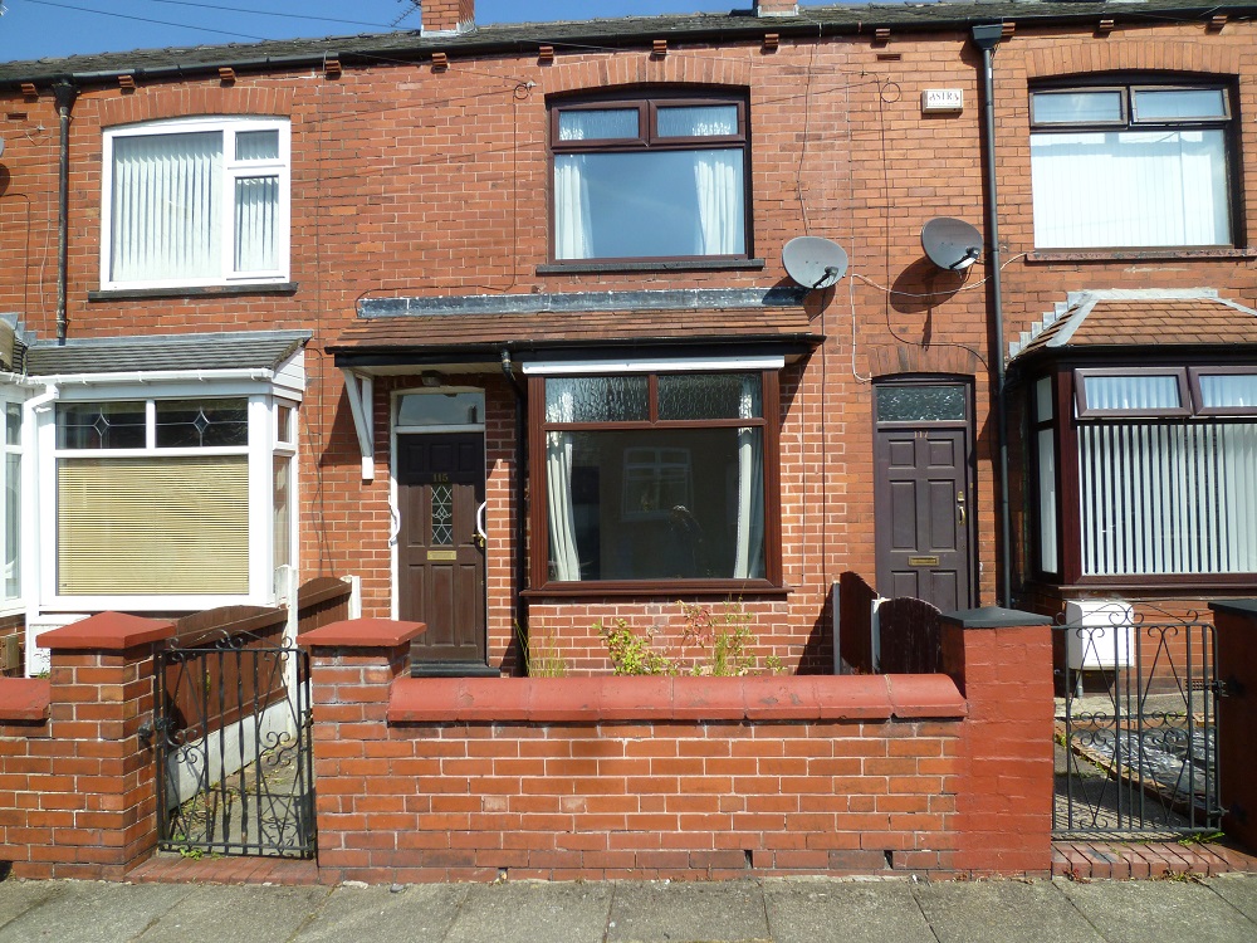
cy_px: 472
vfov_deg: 56.8
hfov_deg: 71.6
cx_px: 628
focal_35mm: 24
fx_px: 872
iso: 80
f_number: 4
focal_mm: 4.3
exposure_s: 1/500
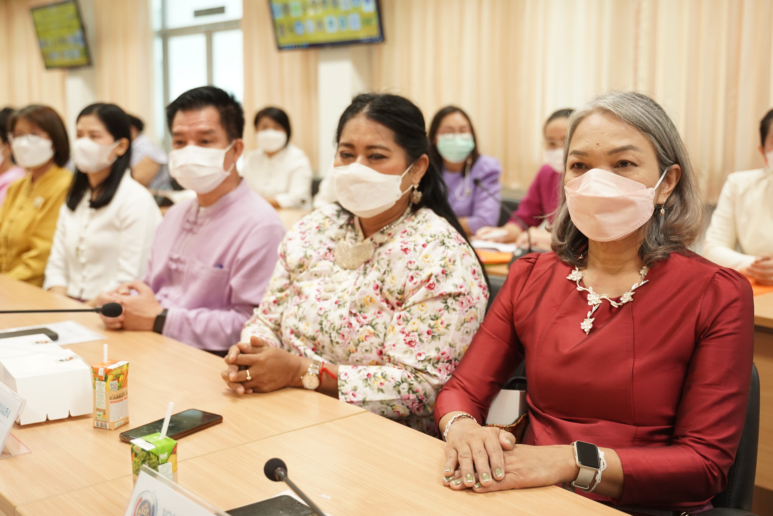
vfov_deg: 31.2
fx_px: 923
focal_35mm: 43
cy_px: 229
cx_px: 376
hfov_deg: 45.4
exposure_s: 1/320
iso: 2500
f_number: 2.8
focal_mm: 38
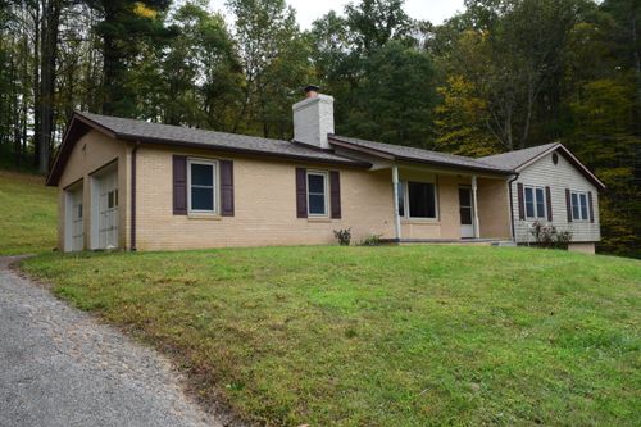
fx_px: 481
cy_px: 214
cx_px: 320
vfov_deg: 47.9
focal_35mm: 27
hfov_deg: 67.4
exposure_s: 1/320
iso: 400
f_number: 10
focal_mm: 18
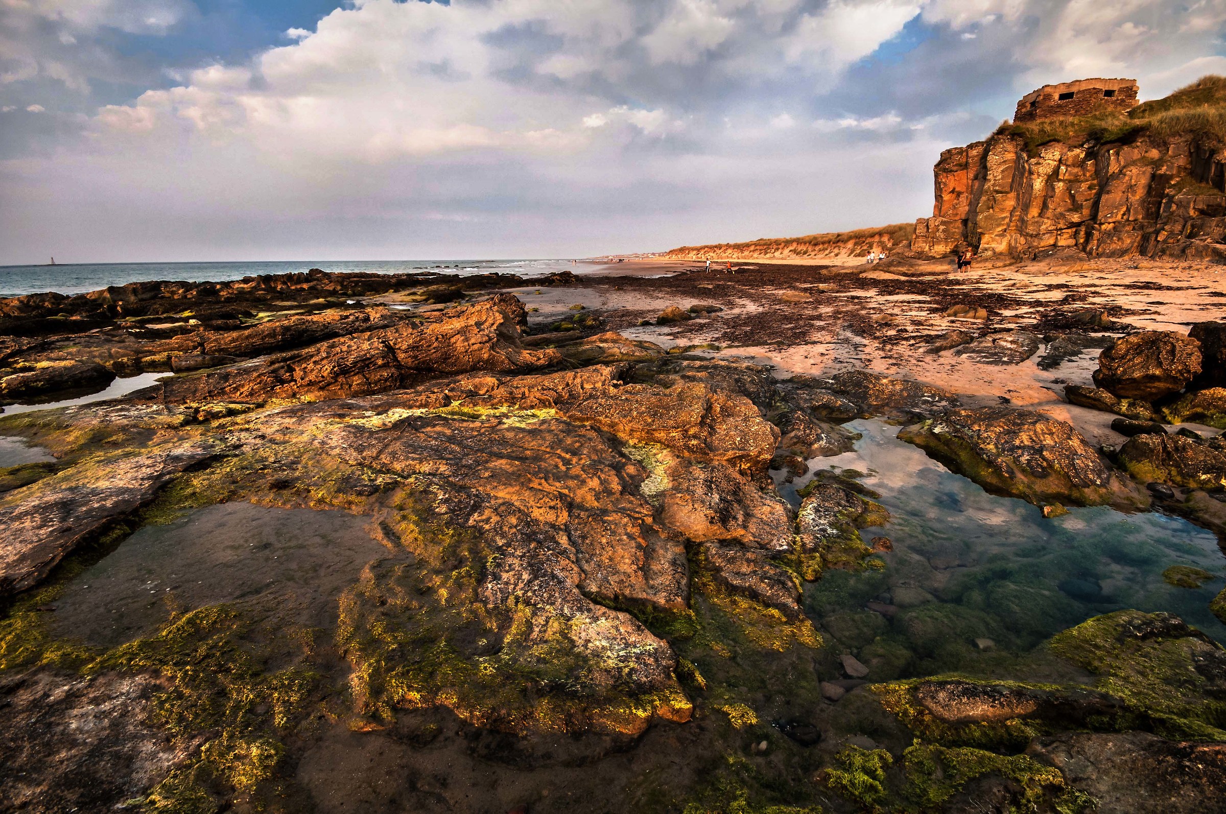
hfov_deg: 100.5
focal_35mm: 15
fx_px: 510
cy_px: 407
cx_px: 613
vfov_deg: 77.2
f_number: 11
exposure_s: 1/60
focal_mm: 10
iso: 400
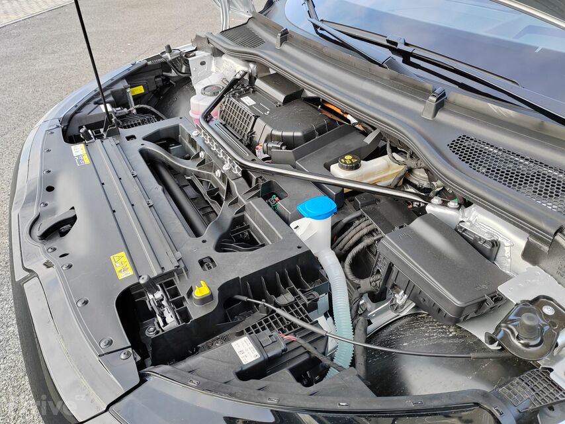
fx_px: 441
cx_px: 282
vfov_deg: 51.4
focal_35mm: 27
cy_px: 212
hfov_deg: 65.3
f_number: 1.9
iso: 100
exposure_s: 1/240
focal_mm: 5.52
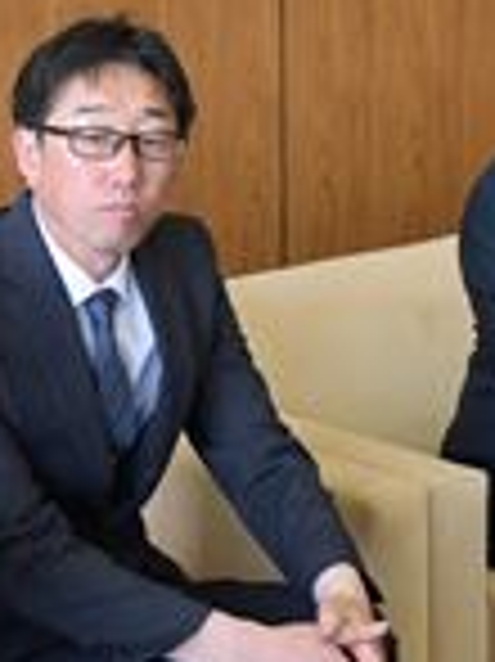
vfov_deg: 13.4
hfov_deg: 10.0
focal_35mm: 147
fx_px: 2807
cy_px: 133
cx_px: 76
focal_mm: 30
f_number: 7.1
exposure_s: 1/200
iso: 2000
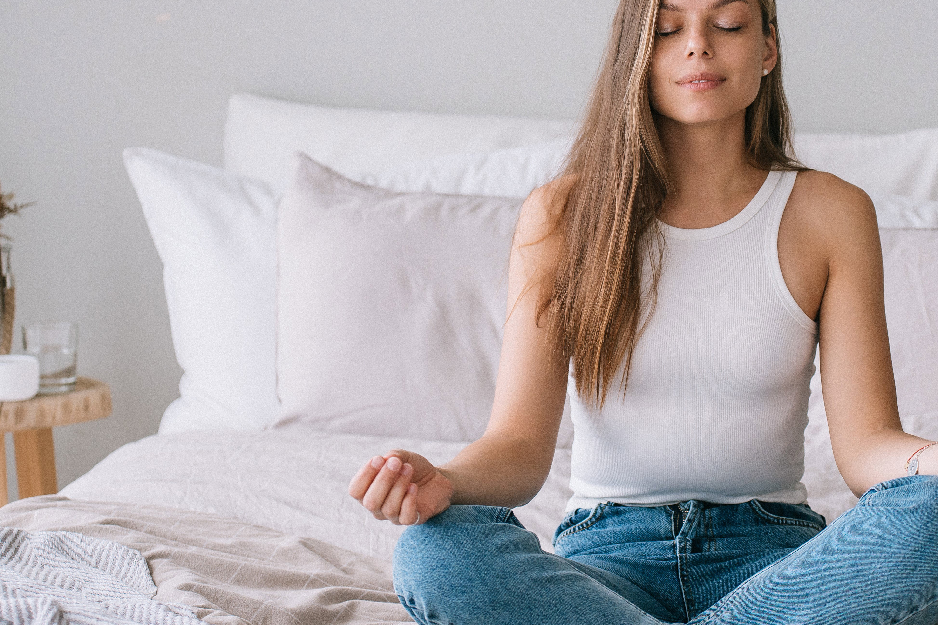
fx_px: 2788
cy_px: 227
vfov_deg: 12.8
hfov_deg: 19.0
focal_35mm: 107
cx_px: 641
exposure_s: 1/640
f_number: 2.8
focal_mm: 61
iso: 500
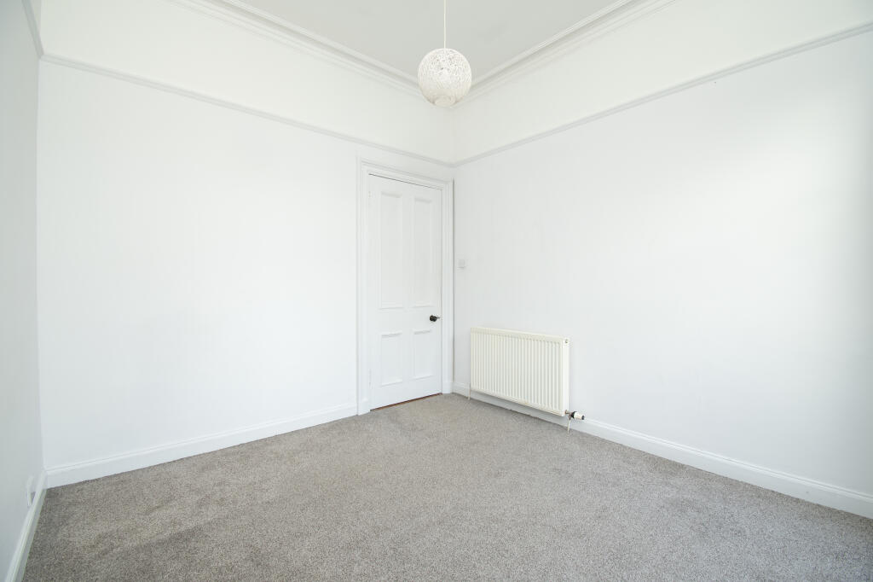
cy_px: 291
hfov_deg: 100.4
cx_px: 436
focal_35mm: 15
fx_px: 364
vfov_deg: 77.3
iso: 320
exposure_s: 1/6
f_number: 8
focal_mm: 10
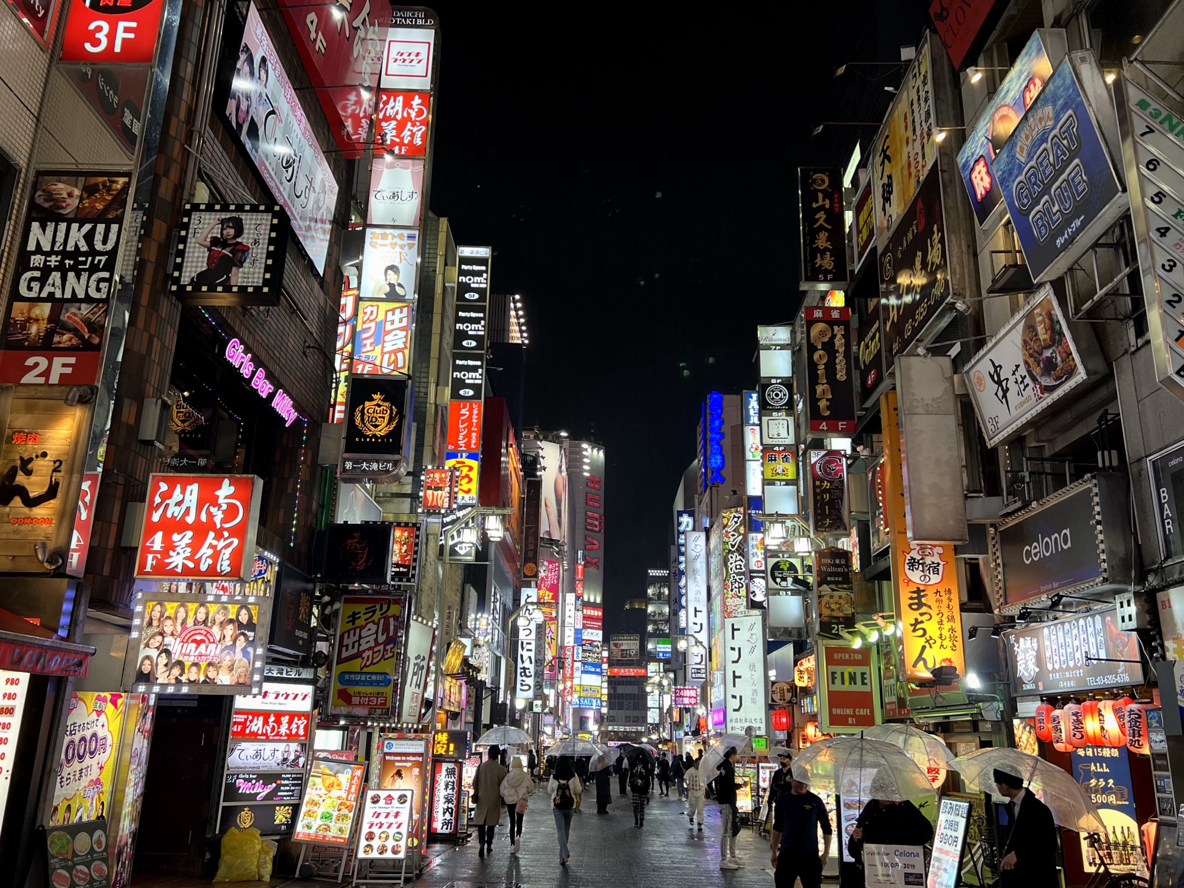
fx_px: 889
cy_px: 444
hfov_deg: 67.3
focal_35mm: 26
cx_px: 592
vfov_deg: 53.1
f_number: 1.5
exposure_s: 1/100
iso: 125
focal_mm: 5.7
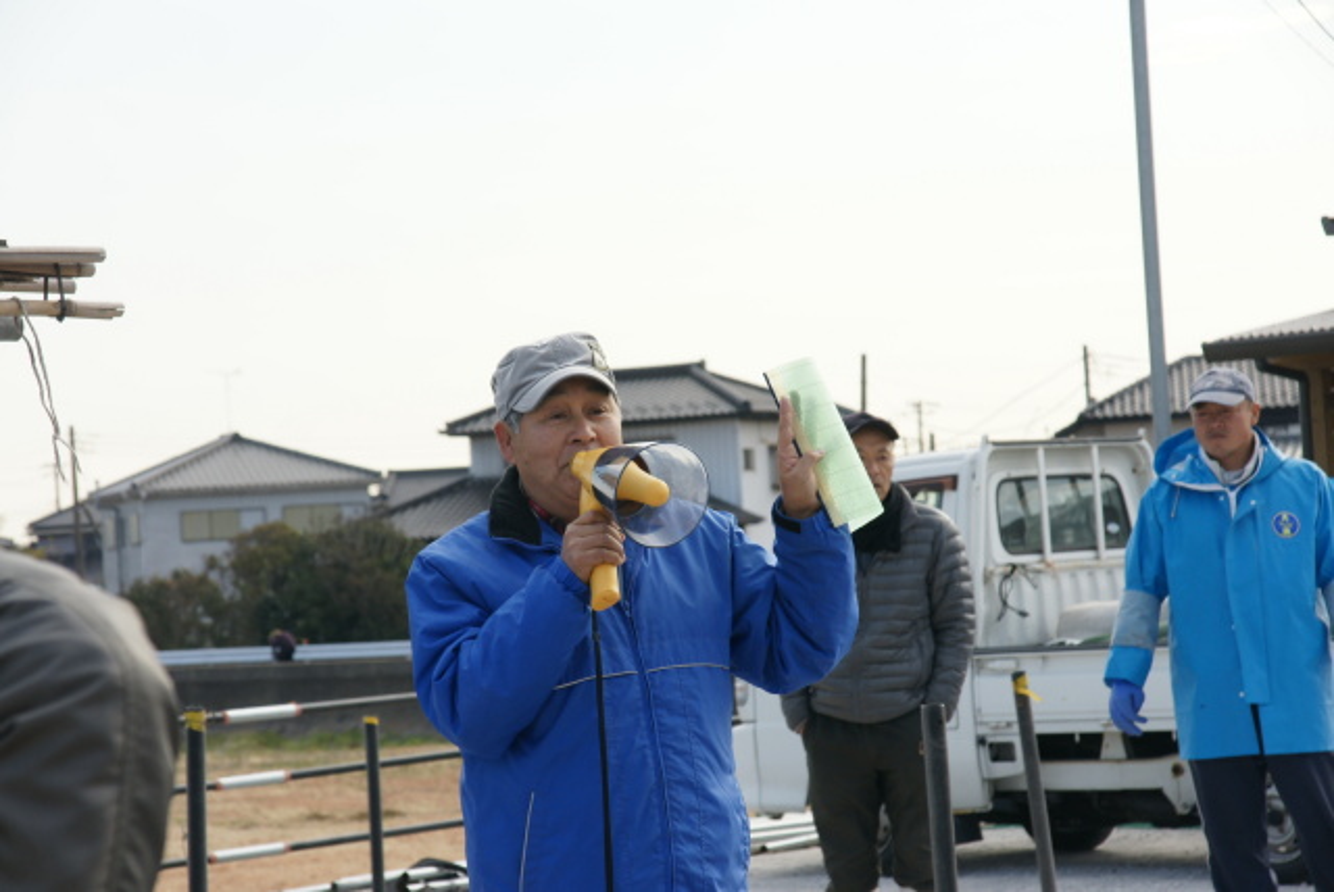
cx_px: 667
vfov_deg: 12.2
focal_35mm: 112
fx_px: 4172
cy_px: 446
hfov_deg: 18.2
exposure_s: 1/250
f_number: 8
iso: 200
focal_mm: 75
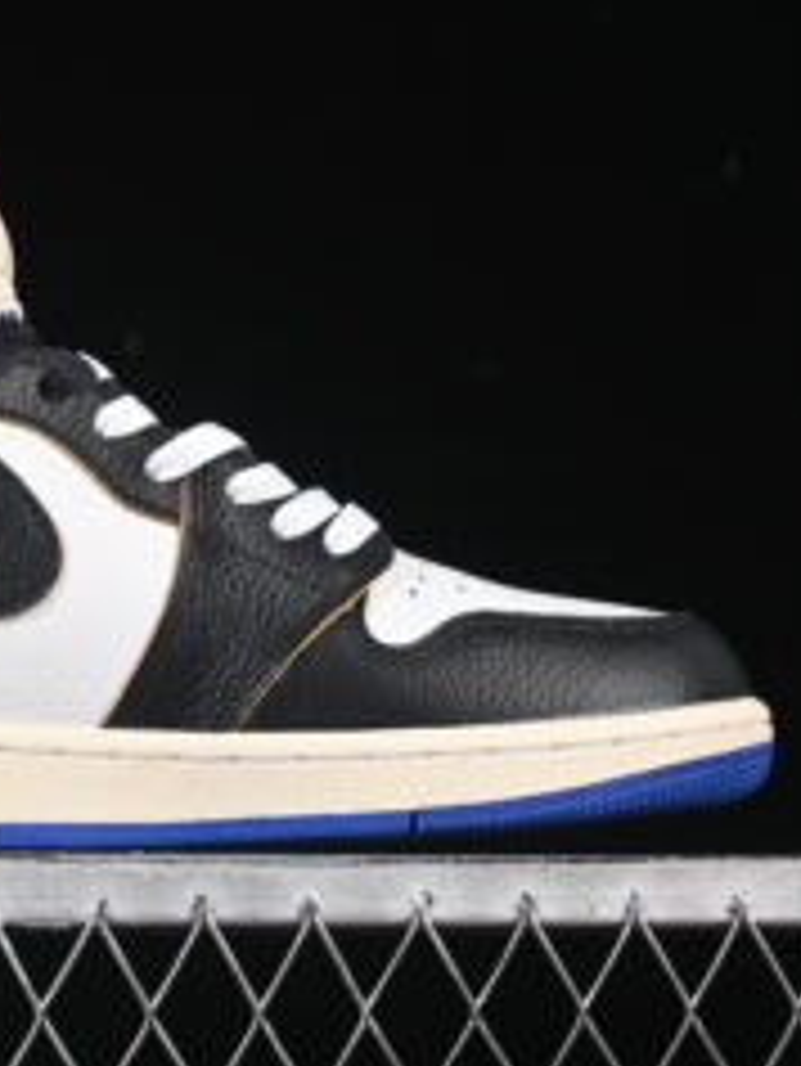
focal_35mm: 131
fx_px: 4038
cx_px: 104
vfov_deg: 15.0
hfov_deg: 11.3
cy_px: 452
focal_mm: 50
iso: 160
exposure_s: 1/80
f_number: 7.1
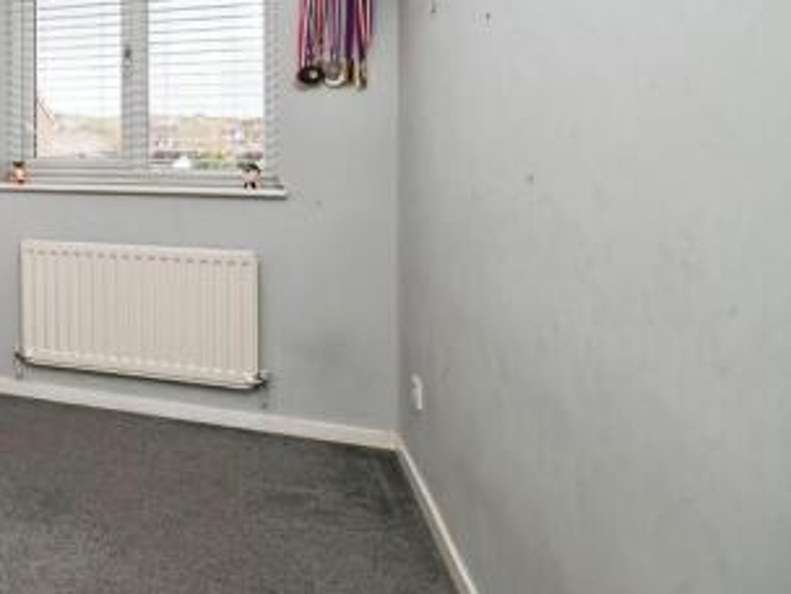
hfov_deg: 49.6
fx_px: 663
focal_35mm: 29
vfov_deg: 46.4
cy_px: 145
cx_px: -9
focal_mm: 14
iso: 100
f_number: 5
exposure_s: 1/100
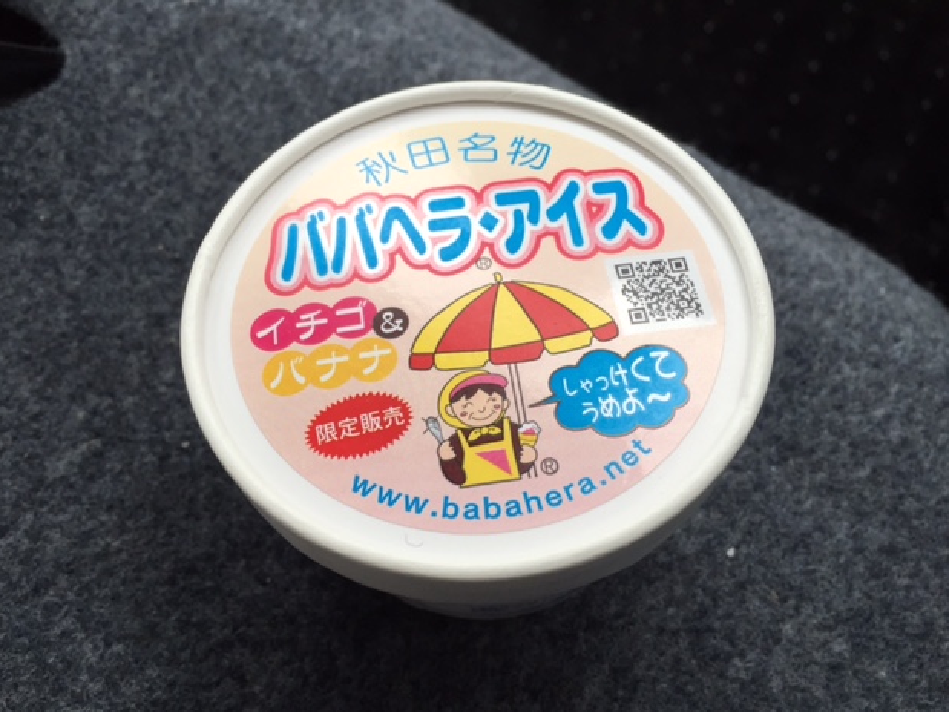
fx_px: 822
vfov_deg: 46.8
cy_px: 367
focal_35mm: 30
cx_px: 460
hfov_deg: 60.0
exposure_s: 1/120
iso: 50
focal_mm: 4.15
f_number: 2.2
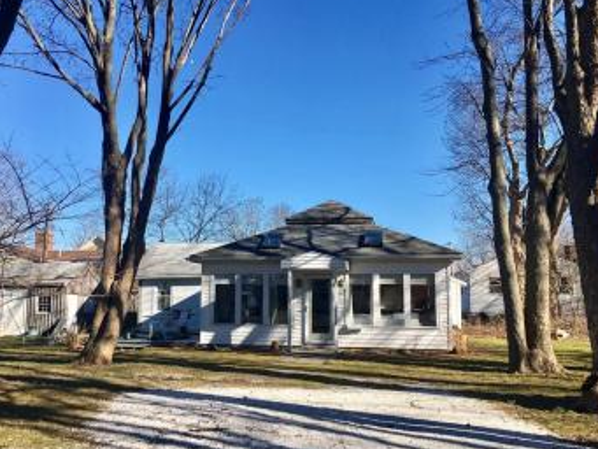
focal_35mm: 34
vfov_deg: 41.8
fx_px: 588
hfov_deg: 53.8
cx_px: 265
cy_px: 235
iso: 25
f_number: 2.2
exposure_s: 1/1183
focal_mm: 4.15
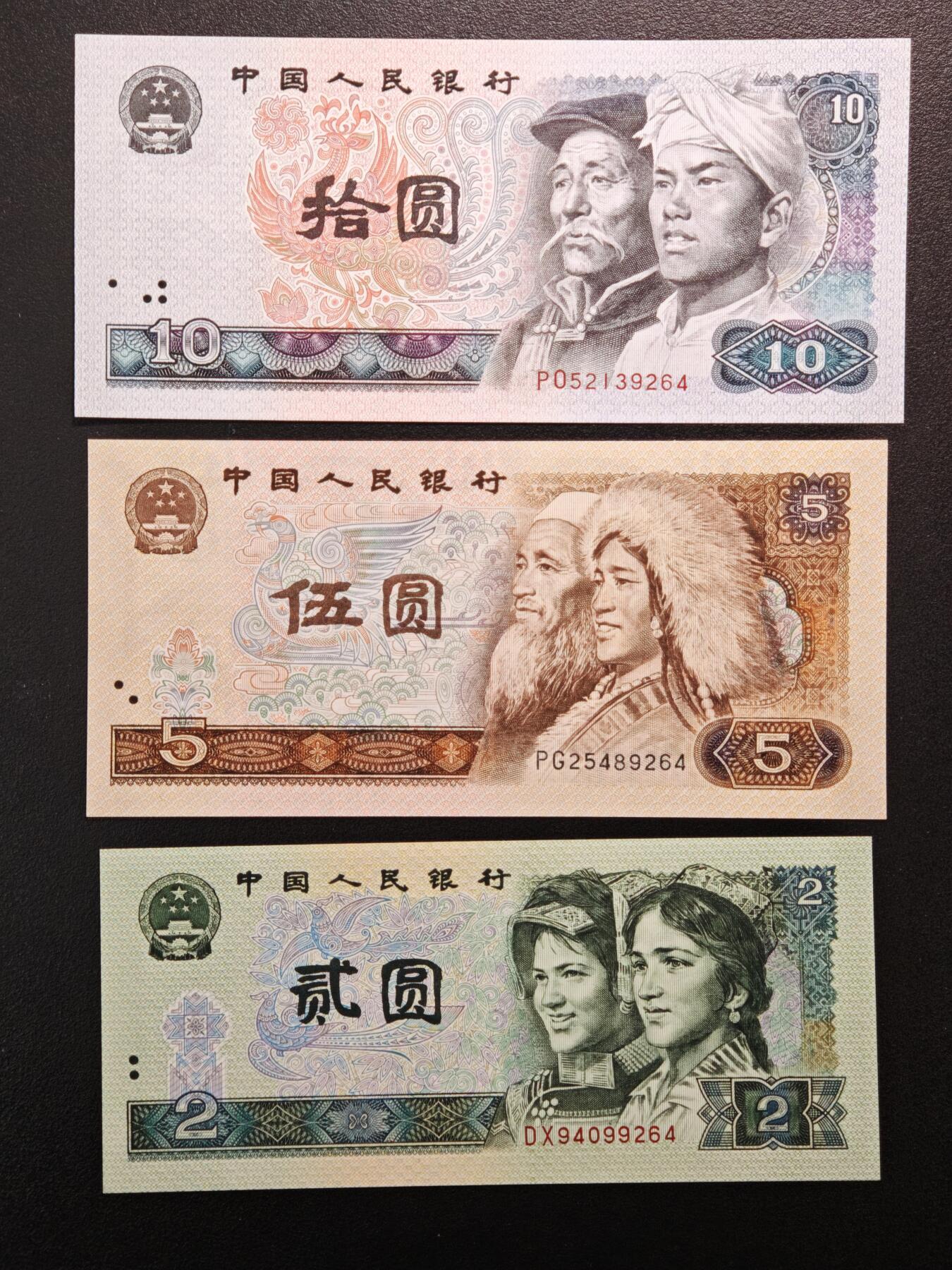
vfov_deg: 32.2
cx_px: 476
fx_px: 2200
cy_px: 635
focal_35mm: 60
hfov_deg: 24.4
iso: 1000
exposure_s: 1/90.6
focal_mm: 9
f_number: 2
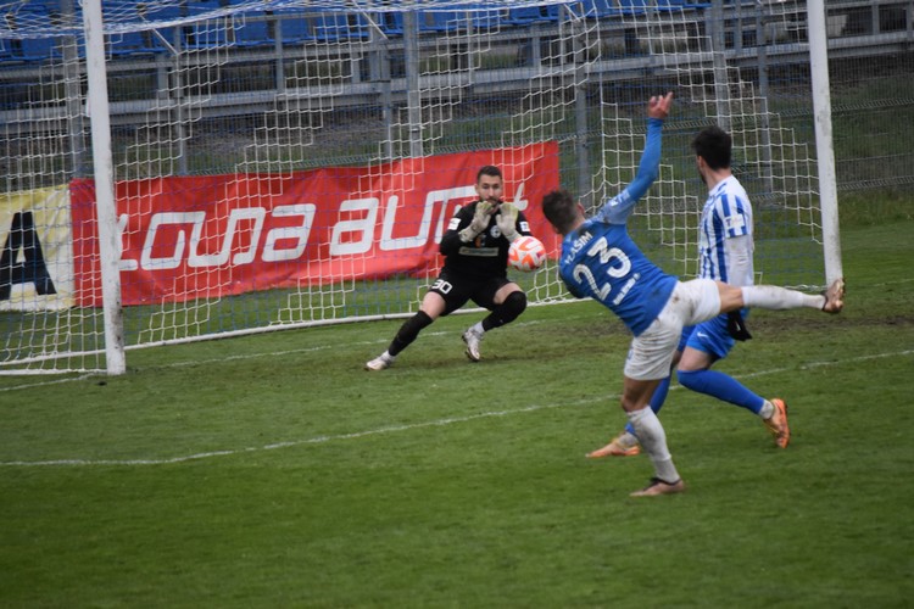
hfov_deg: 6.9
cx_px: 457
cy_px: 304
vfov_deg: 4.6
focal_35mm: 300
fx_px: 7616
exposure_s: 1/500
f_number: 5.6
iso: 1600
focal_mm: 200
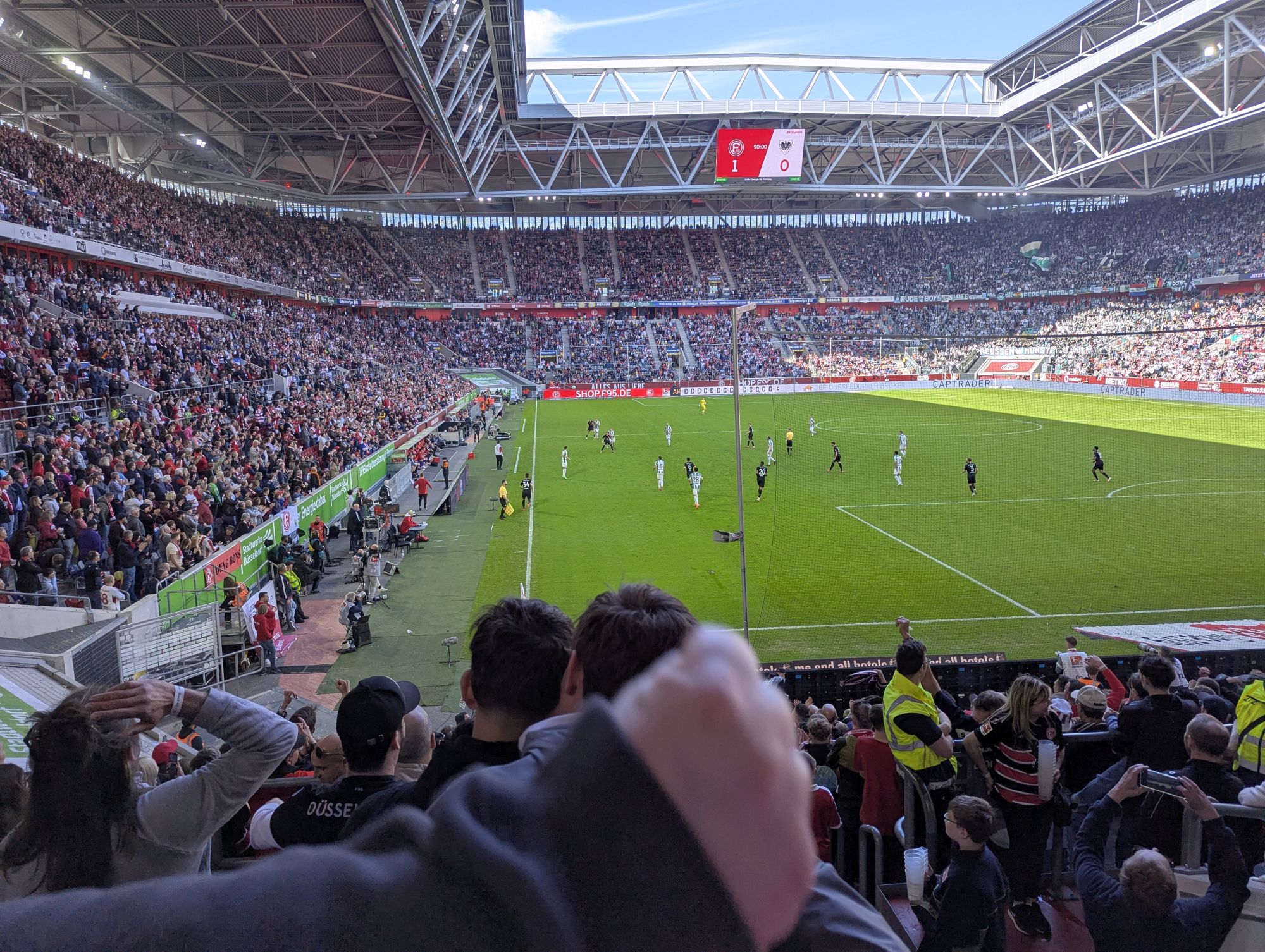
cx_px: 632
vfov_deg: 56.9
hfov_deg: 71.5
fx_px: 878
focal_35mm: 24
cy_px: 476
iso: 34
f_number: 1.85
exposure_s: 1/488
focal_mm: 6.81
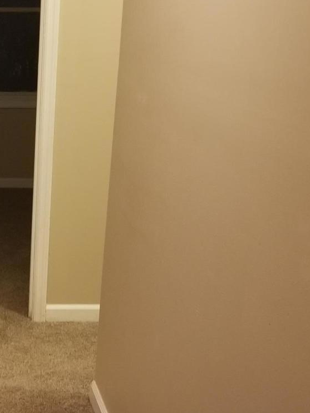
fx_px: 836
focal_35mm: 70
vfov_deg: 27.6
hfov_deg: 19.9
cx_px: -51
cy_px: 286
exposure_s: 1/10
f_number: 1.7
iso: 200
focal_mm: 4.25
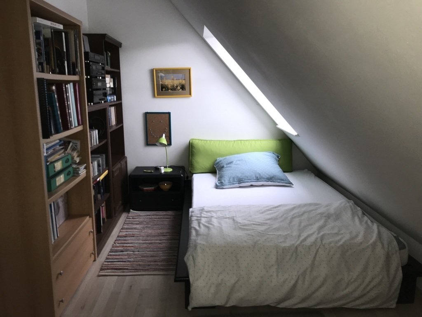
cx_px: 211
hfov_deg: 63.4
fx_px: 341
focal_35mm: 28
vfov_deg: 49.7
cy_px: 158
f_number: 1.8
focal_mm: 3.99
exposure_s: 1/36
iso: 20
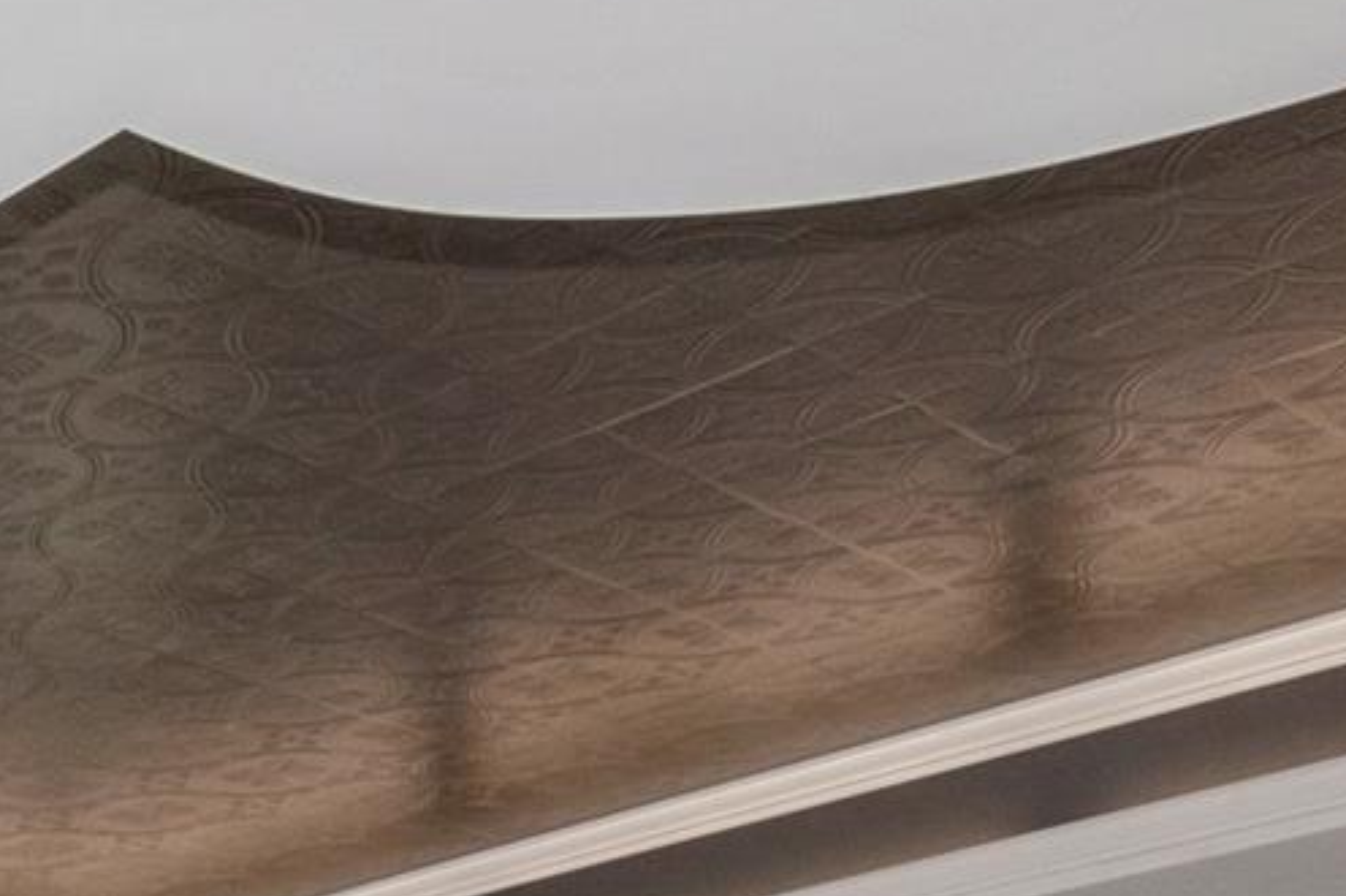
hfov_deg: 23.1
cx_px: -749
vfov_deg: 16.8
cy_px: 1588
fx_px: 2543
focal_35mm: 68
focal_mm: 11
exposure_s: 1/100
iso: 200
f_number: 8
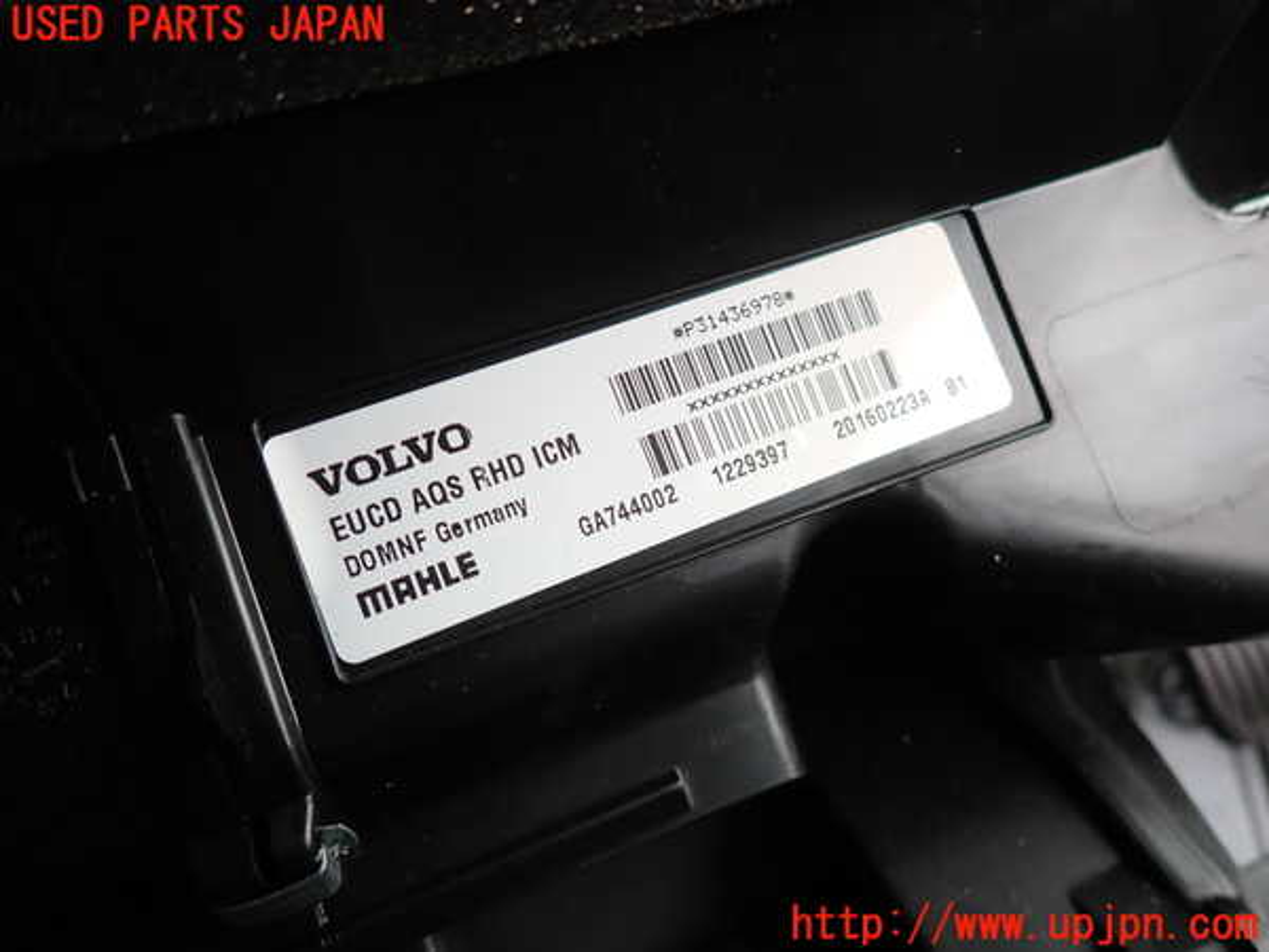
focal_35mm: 25
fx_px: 916
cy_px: 476
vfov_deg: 54.9
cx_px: 634
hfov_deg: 69.4
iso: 100
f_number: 2
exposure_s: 1/80
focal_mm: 4.5
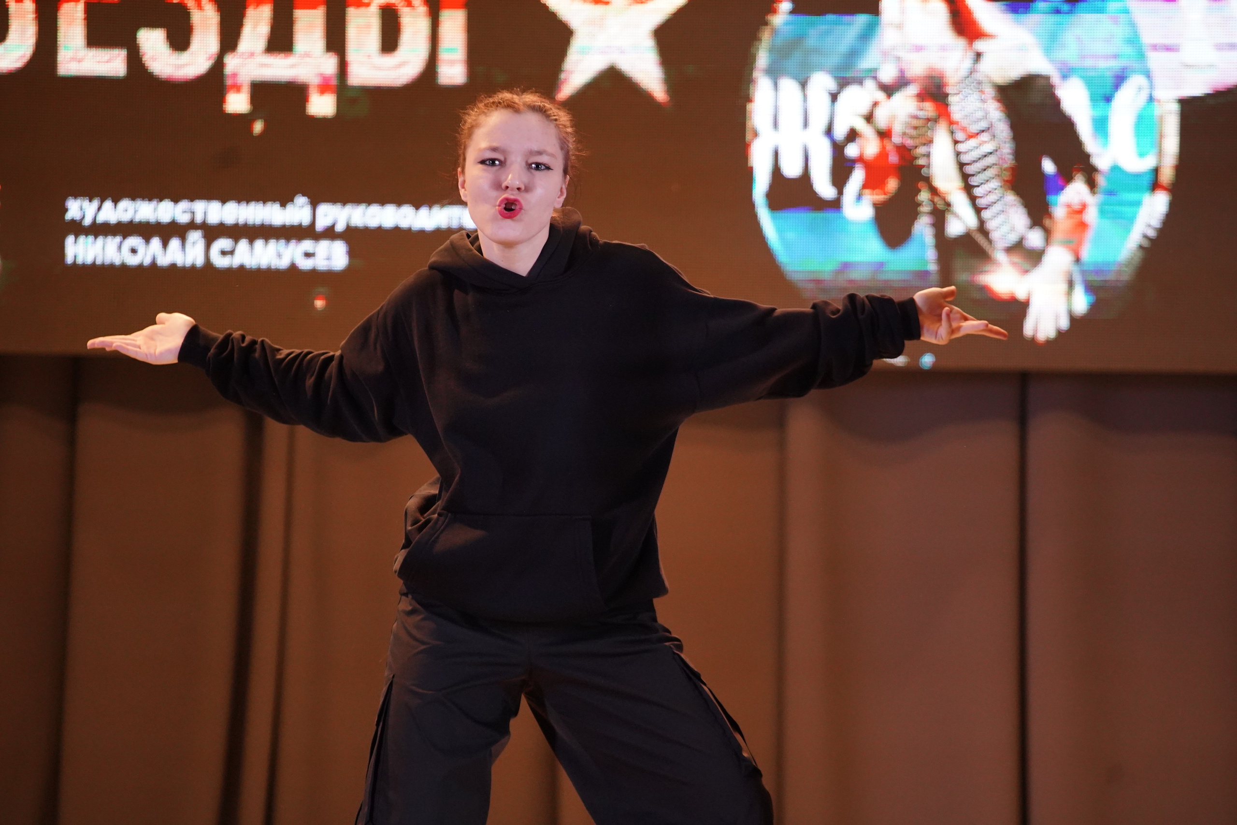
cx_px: 618
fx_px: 6872
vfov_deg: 6.9
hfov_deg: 10.3
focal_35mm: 200
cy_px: 412
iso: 3200
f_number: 4.5
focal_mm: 200
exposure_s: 1/400
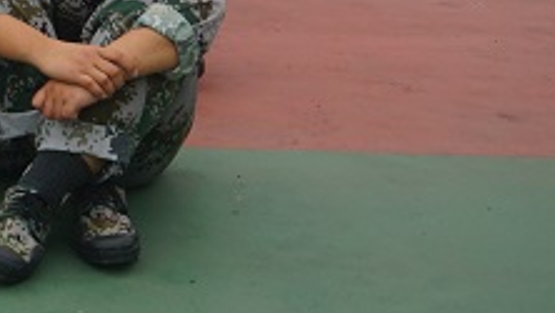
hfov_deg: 17.0
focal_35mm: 113
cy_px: -260
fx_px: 1663
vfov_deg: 10.1
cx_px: -295
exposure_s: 1/80
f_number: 7.1
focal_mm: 32
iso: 100
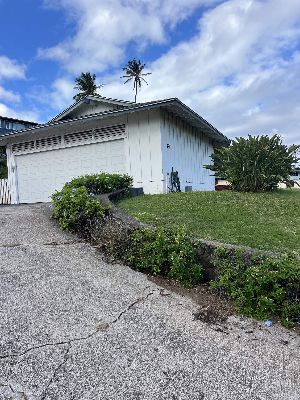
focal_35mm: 26
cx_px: 150
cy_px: 200
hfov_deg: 53.1
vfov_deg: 67.3
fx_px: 300
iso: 50
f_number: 1.5
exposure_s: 1/2632
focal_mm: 5.7
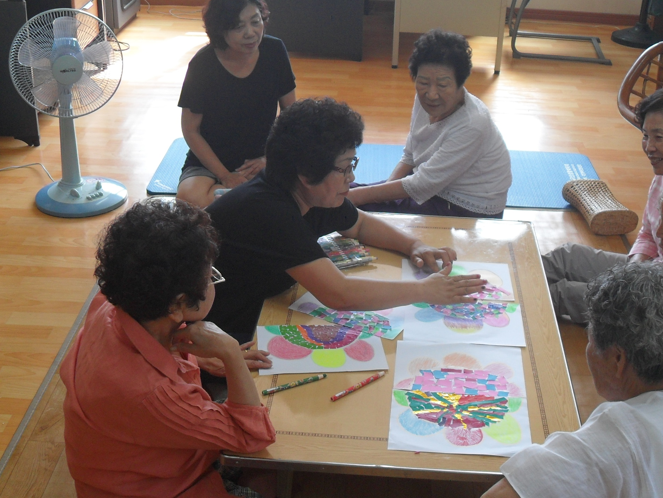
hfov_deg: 39.6
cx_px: 367
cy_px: 274
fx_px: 919
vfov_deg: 30.3
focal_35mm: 48
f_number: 2.8
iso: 100
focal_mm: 6.2
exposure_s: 1/45
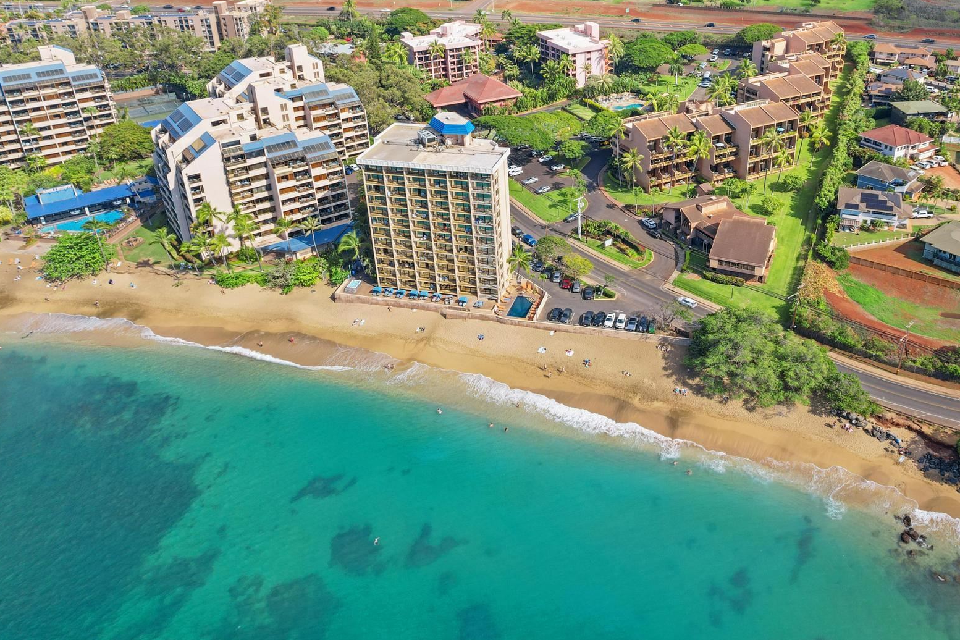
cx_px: 575
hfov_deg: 63.1
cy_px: 246
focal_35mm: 29
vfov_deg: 44.6
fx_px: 773
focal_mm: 8.38
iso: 150
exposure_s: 1/1250
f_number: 2.8
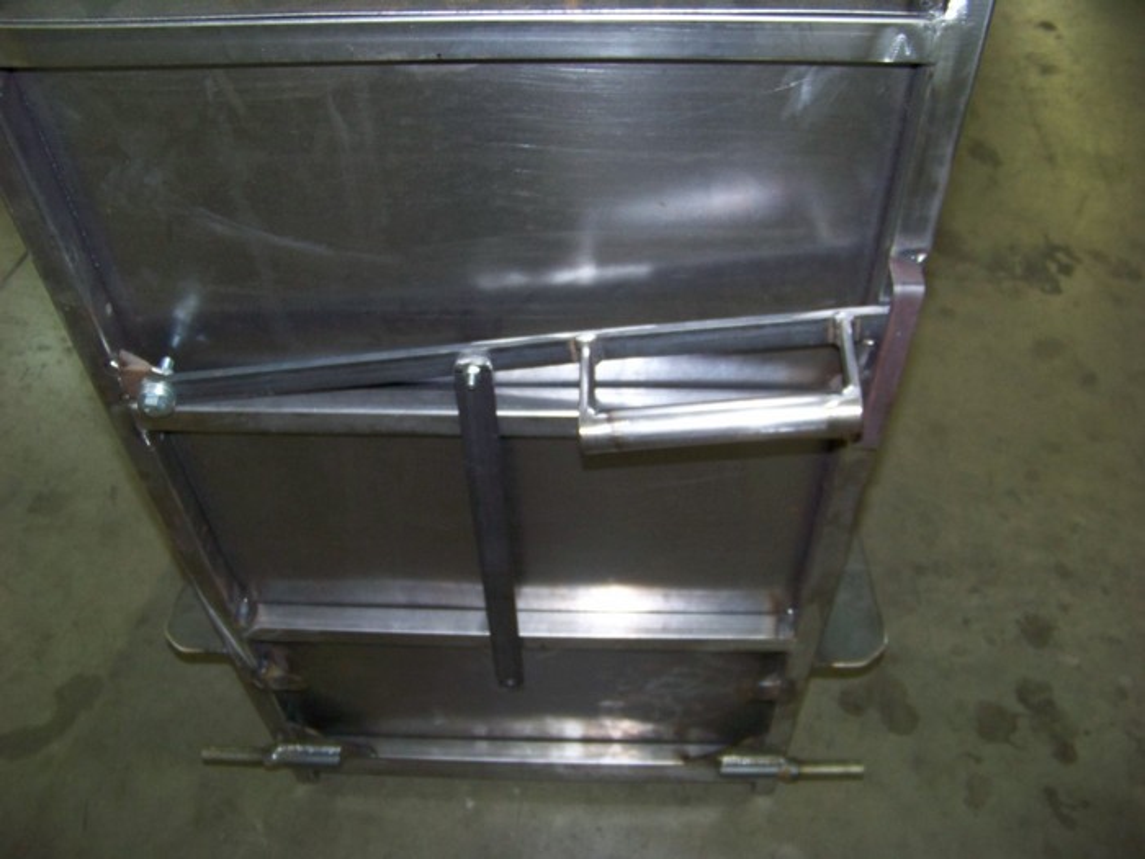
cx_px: 572
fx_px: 1191
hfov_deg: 51.4
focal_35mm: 36
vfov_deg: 39.7
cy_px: 430
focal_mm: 5.85
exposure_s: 1/30
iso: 200
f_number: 2.8
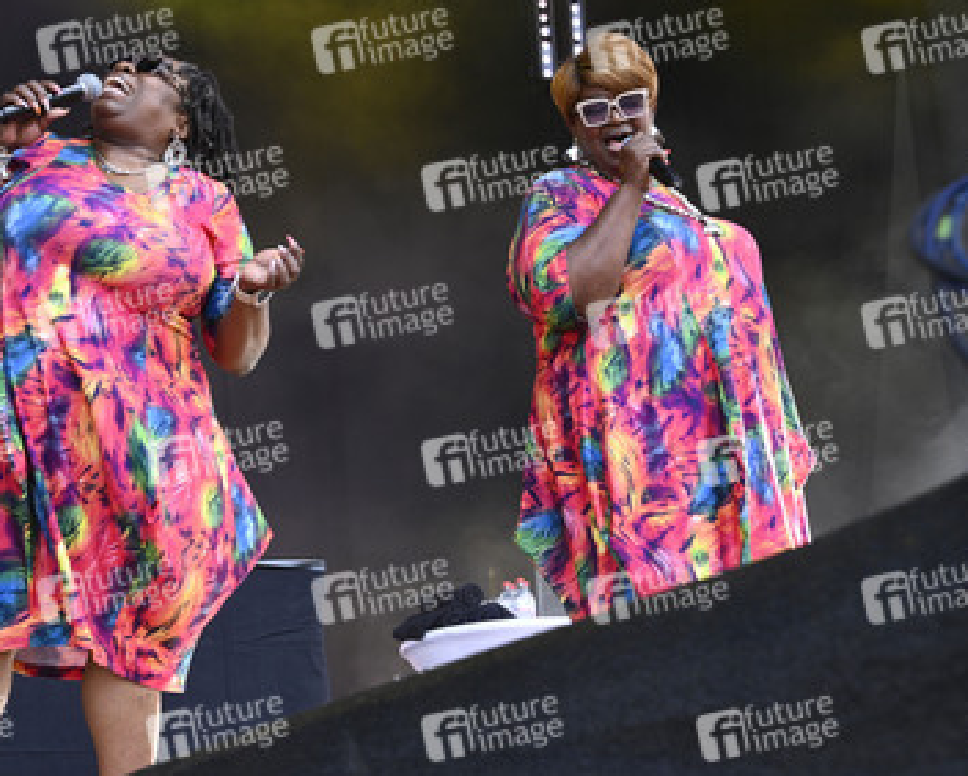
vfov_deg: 15.1
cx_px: 419
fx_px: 2924
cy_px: 385
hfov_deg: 18.8
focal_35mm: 102
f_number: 7.1
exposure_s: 1/200
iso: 800
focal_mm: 85
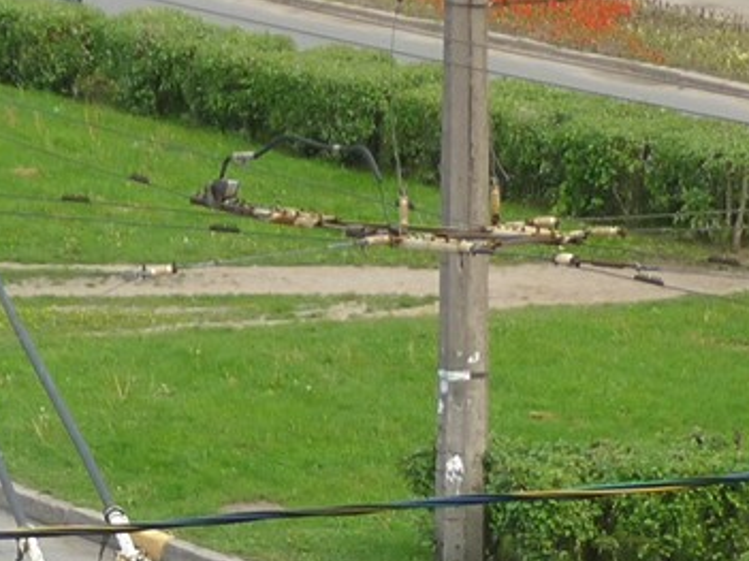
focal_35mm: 239
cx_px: 254
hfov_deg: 8.3
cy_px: 774
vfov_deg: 6.2
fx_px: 5170
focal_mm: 13.6
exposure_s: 1/250
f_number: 4.4
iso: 100
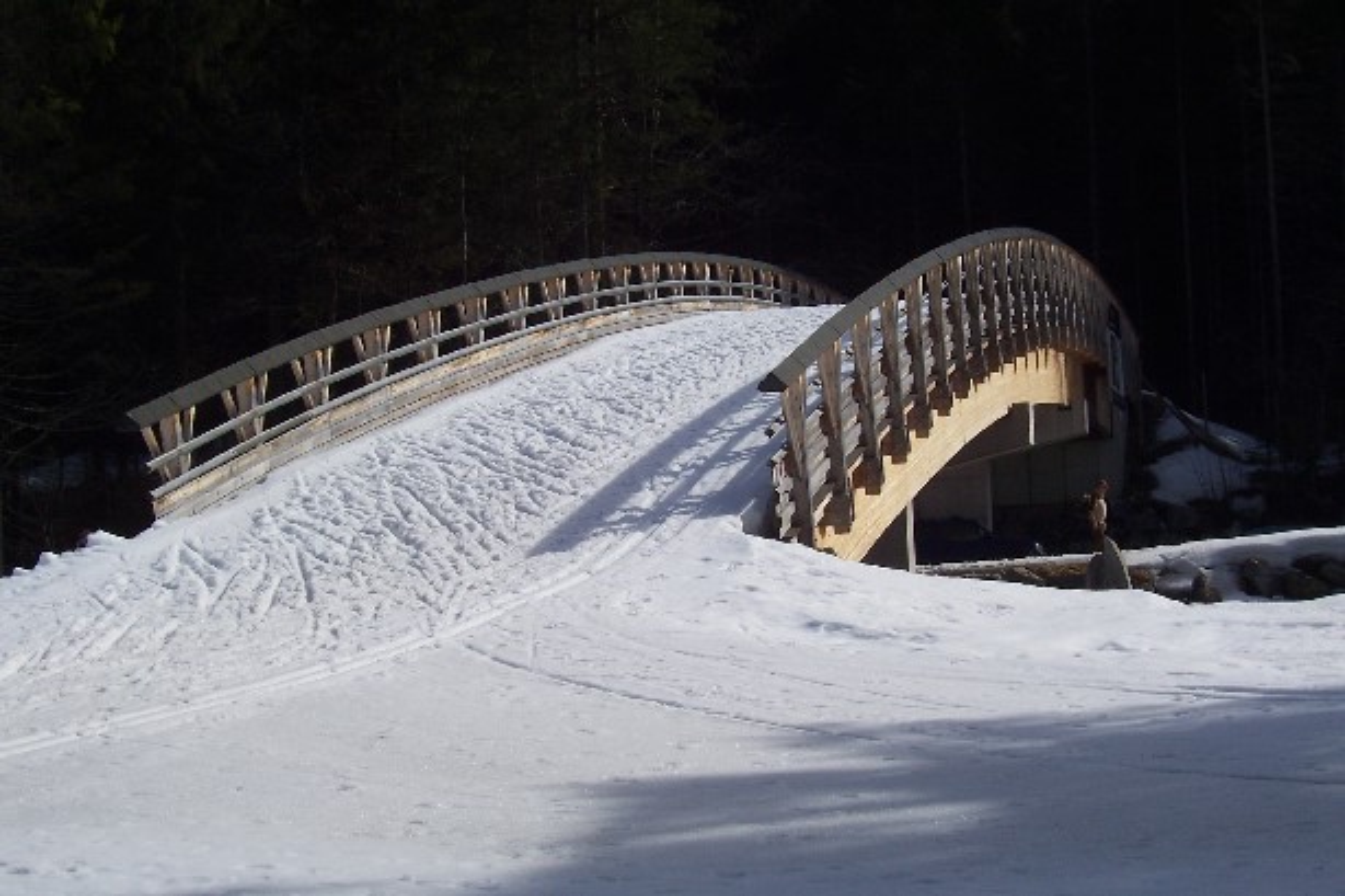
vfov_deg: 20.6
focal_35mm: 66
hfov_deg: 30.5
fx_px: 2465
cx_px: 672
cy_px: 448
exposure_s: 1/500
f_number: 6.7
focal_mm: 10.8
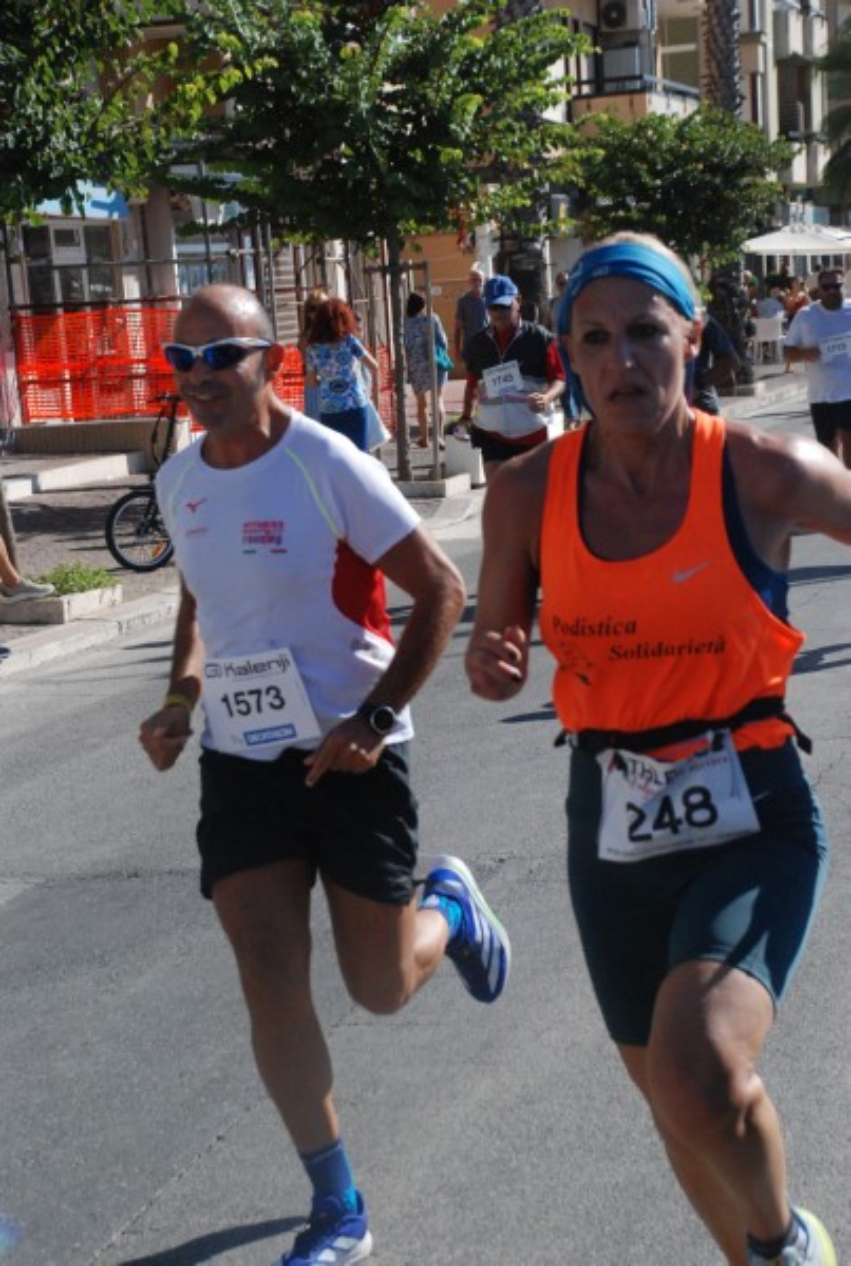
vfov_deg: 25.9
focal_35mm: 78
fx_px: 2751
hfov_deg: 17.6
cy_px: 633
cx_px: 426
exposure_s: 1/2000
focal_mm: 52
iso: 1000
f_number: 7.1
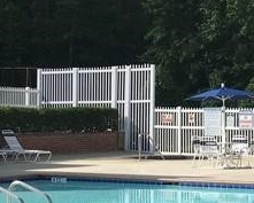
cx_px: 145
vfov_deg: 11.8
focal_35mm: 131
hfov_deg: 14.7
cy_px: 81
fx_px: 985
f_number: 2.2
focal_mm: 4.15
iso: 25
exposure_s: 1/1425
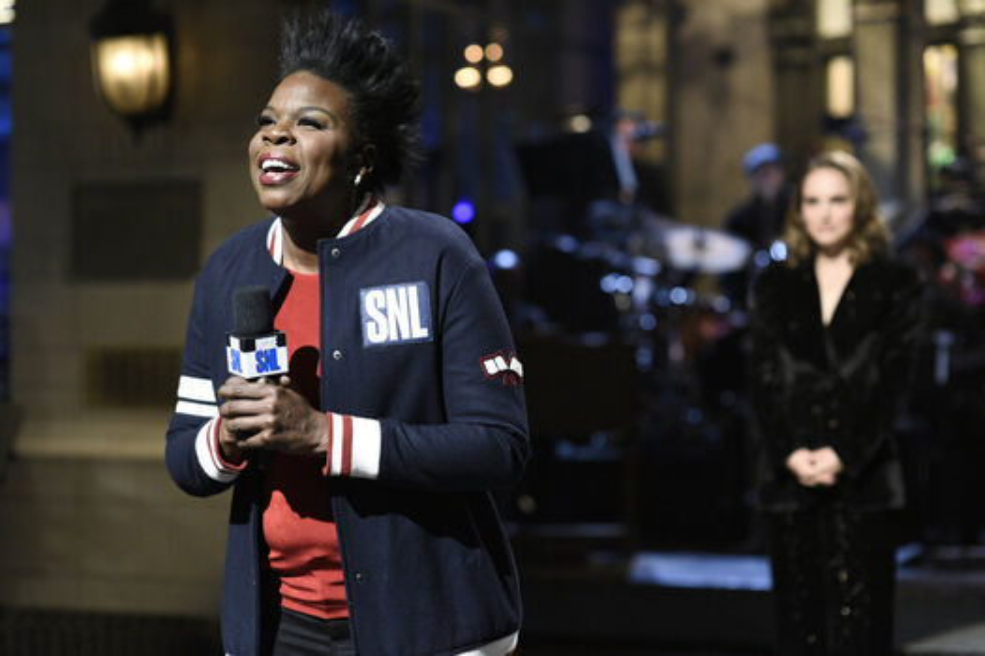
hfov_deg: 23.9
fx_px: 2326
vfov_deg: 16.1
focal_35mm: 85
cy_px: 328
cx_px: 492
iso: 3200
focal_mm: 85
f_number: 3.2
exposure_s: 1/250
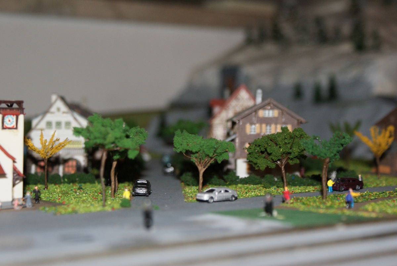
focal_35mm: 75
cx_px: 198
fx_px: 828
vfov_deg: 18.2
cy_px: 133
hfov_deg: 27.0
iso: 400
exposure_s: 1/80
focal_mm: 50
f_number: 5.6
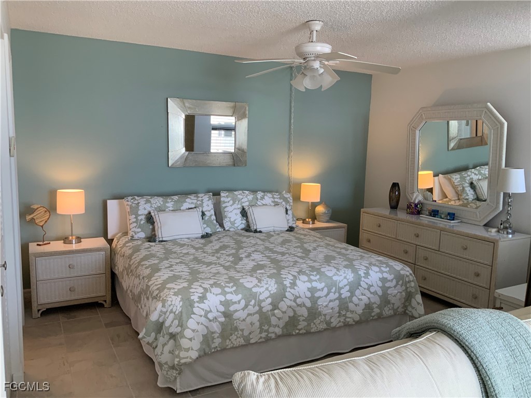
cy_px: 199
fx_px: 445
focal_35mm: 29
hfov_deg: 61.7
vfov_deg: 48.2
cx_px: 266
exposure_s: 1/120
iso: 64
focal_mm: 3
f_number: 1.8
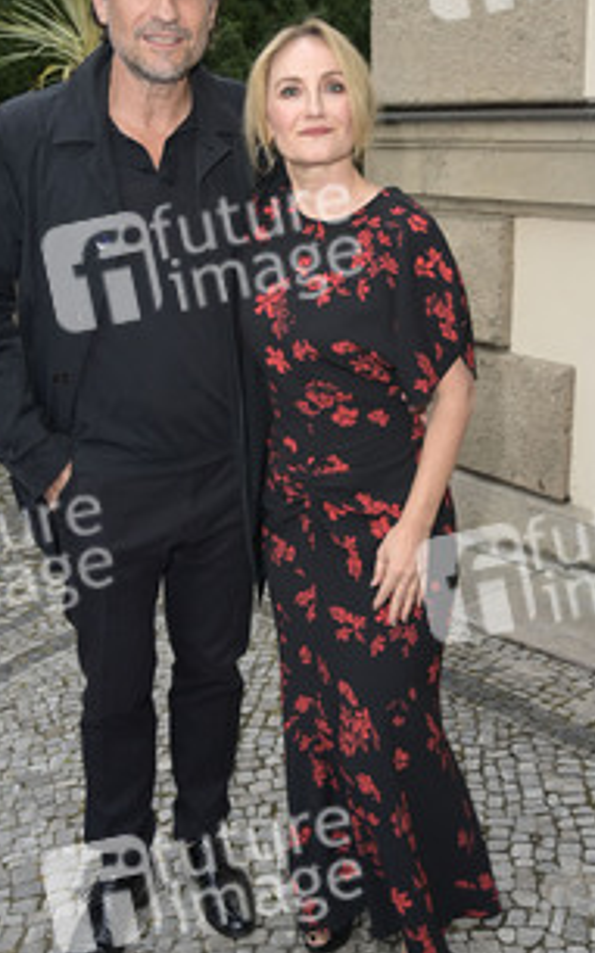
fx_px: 1039
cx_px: 293
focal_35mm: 40
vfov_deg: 49.2
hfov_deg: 32.0
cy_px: 414
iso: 1600
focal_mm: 30
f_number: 6.3
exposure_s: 1/60
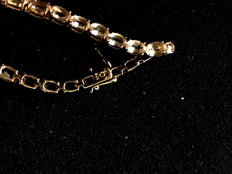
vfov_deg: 48.2
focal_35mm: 29
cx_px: 116
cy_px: 87
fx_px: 194
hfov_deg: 61.7
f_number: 2.2
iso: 250
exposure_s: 1/15
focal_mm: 4.15
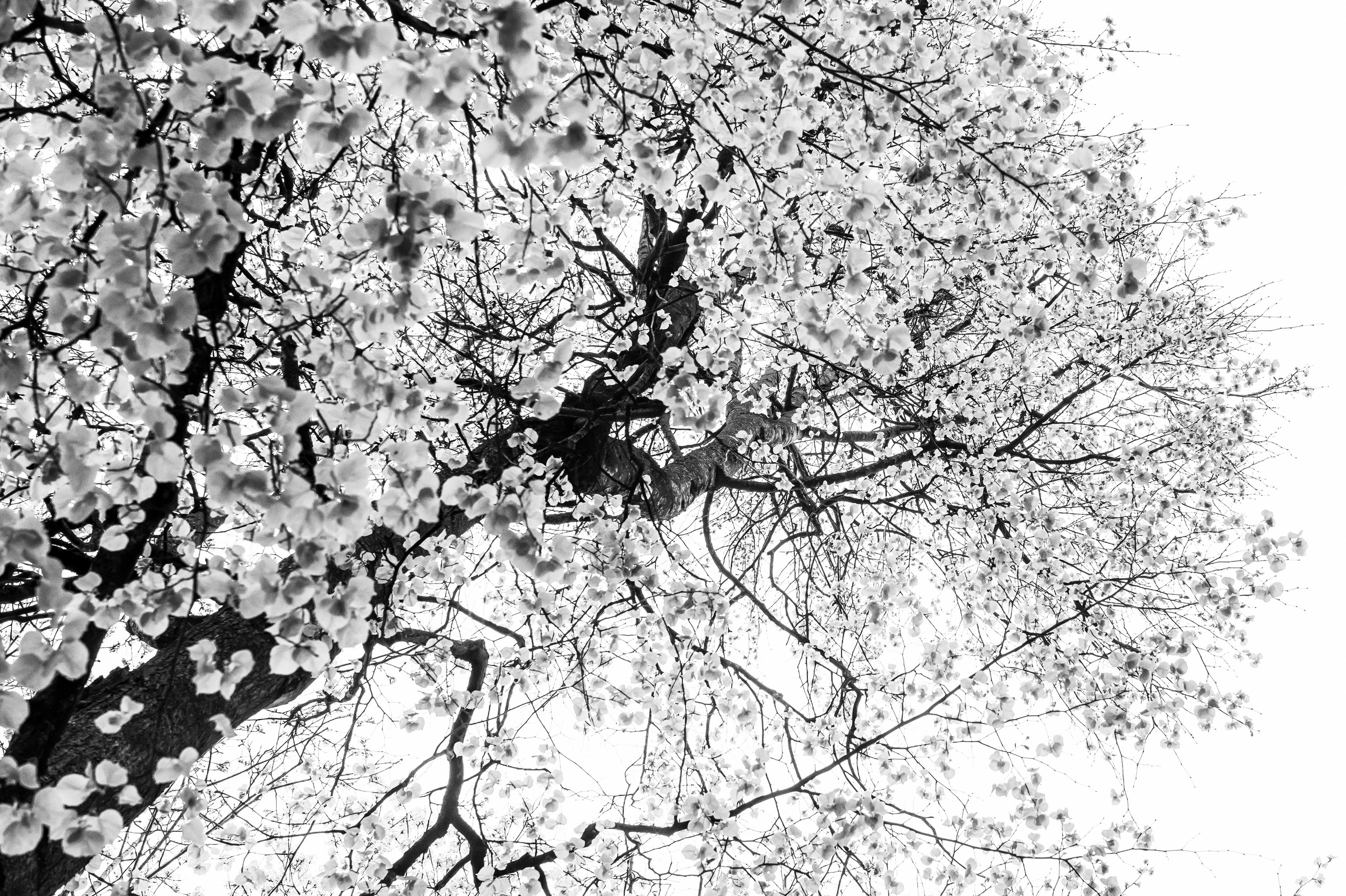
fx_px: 2093
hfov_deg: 35.6
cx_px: 673
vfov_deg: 24.2
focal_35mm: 56
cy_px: 448
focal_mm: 56
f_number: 10
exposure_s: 1/250
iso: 400
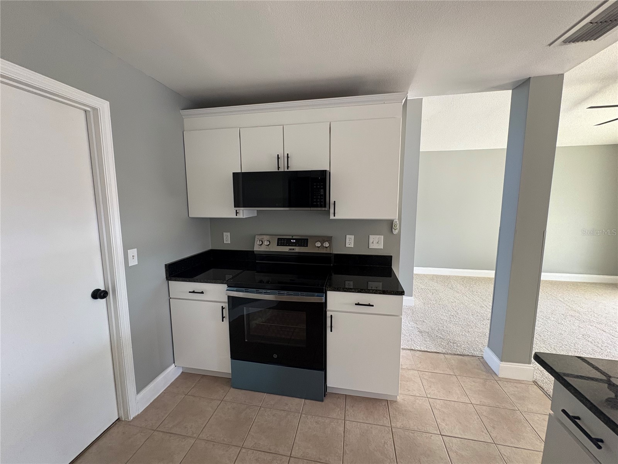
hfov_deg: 102.1
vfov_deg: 85.7
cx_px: 309
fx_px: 250
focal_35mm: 14
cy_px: 232
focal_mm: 2.22
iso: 250
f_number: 2.2
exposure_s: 1/60
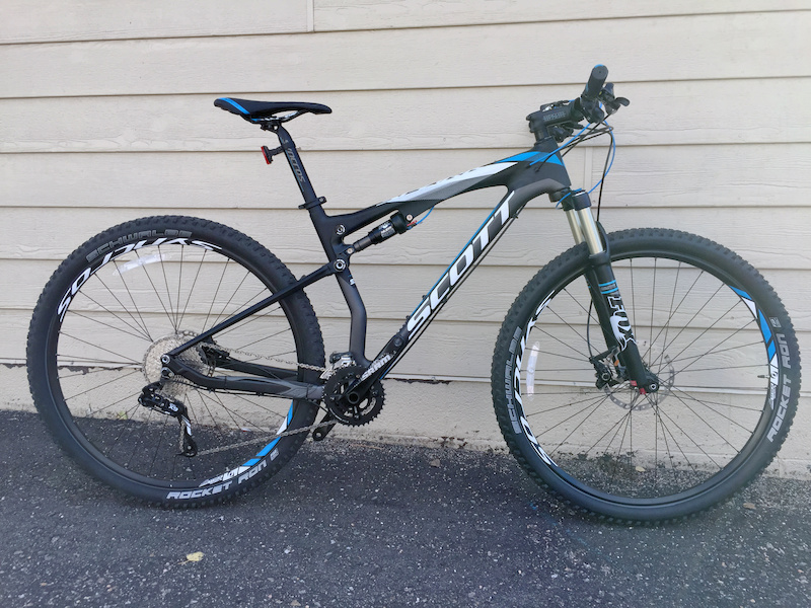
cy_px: 304
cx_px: 406
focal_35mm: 29
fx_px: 679
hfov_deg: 61.7
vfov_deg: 48.2
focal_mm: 4.15
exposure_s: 1/187
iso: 32
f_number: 2.2
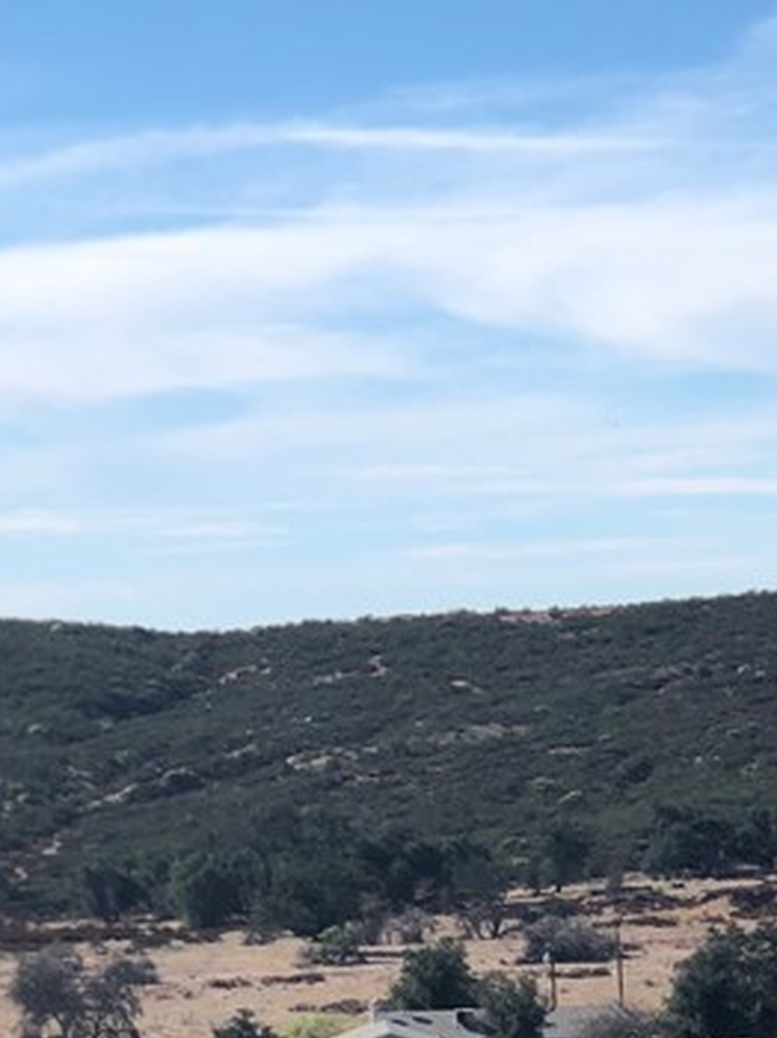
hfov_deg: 8.9
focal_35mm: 167
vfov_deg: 11.7
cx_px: 436
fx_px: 5004
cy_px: 973
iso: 20
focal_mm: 6.6
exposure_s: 1/889
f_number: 2.8
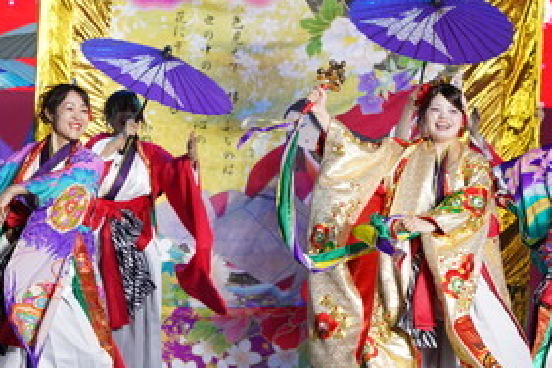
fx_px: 5029
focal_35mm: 328
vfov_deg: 4.2
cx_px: 57
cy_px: 99
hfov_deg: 6.3
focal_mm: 154
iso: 1600
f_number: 4
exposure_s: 1/640
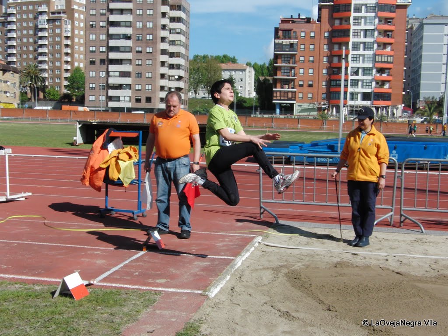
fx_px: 582
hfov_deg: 42.1
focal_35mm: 45
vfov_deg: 32.2
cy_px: 168
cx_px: 224
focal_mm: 7.9
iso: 100
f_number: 5.1
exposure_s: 1/640
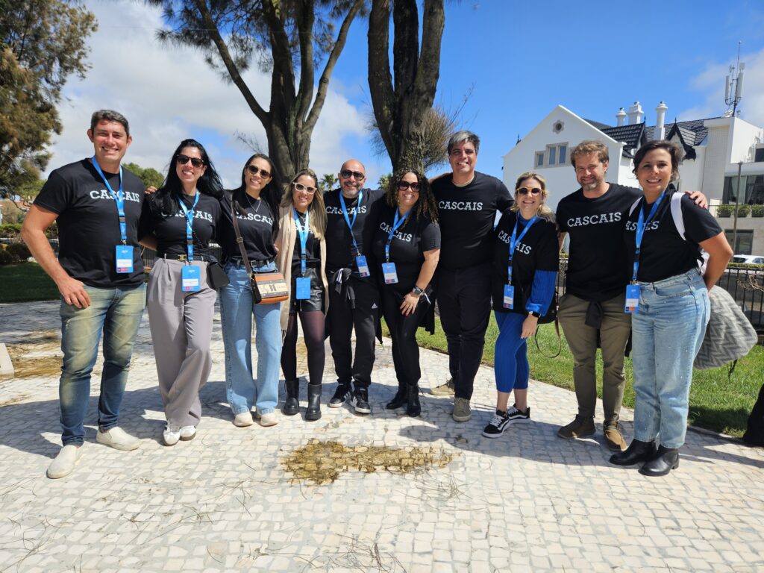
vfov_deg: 58.9
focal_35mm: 23
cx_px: 382
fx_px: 508
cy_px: 286
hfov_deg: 73.9
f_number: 1.8
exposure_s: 1/1884
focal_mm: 5.4
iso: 25
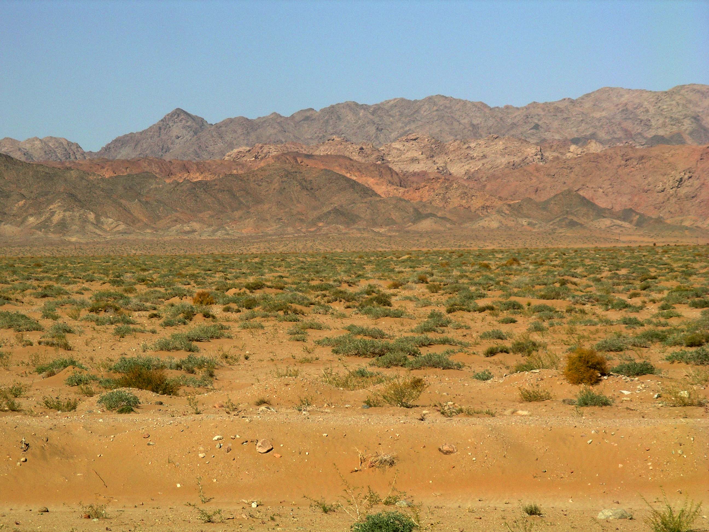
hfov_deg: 10.6
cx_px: 354
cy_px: 266
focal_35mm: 187
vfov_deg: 7.9
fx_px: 3830
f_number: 6
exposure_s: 1/800
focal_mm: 39
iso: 64
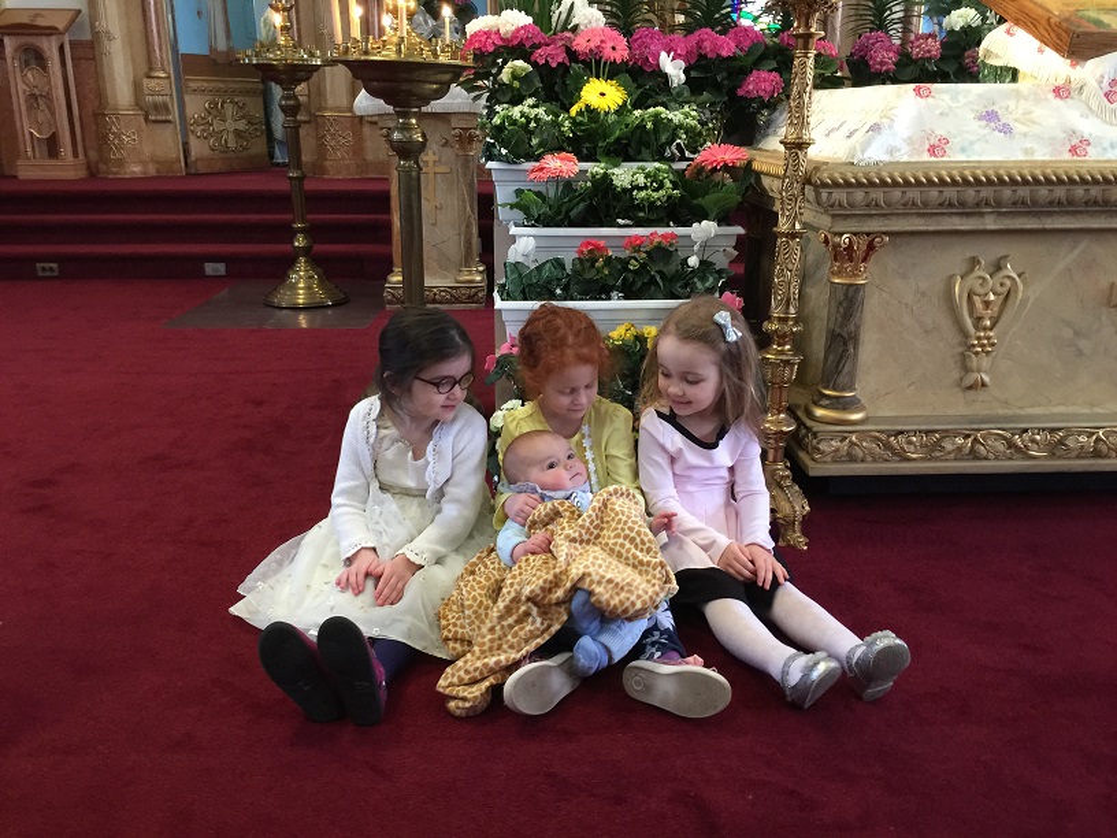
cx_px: 558
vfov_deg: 48.2
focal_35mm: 29
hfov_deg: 61.7
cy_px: 419
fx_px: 936
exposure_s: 1/8
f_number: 2.2
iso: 125
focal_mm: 4.15
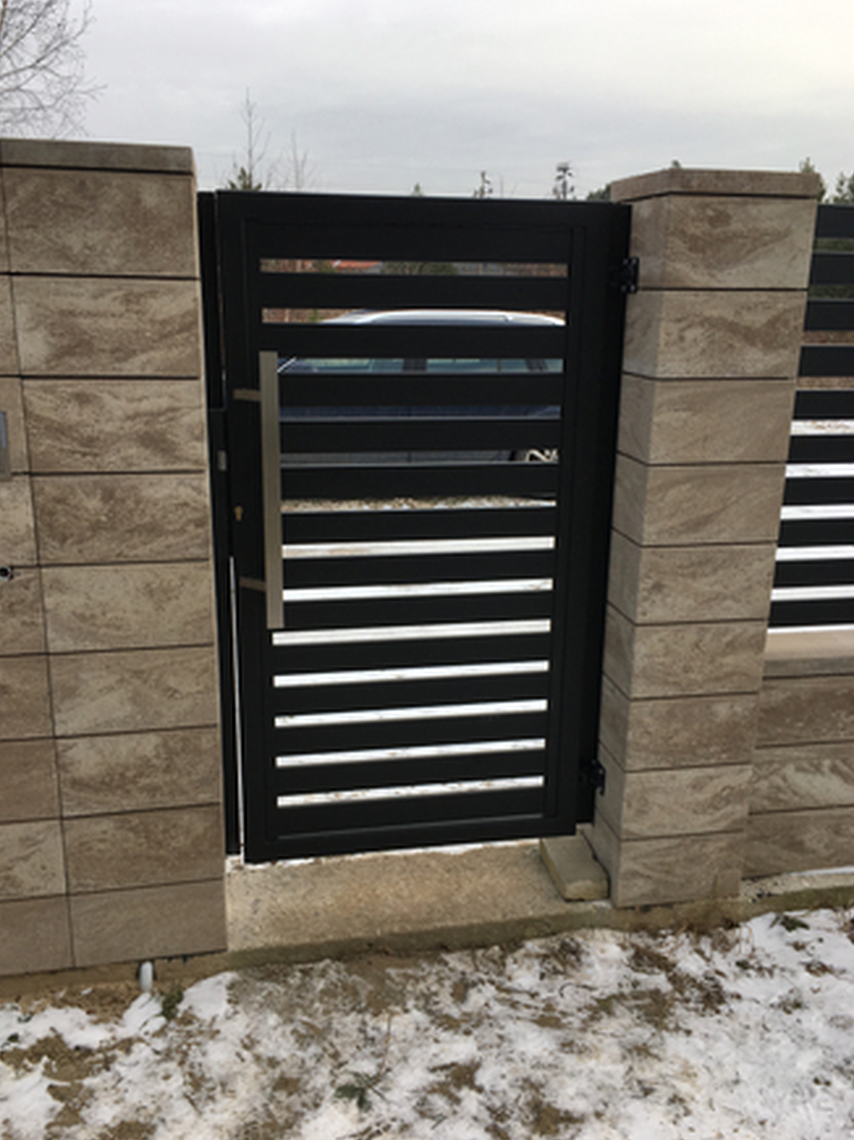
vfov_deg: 60.0
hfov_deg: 46.8
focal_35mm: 30
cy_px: 561
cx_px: 428
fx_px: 987
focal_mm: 4.15
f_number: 2.2
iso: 25
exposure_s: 1/439
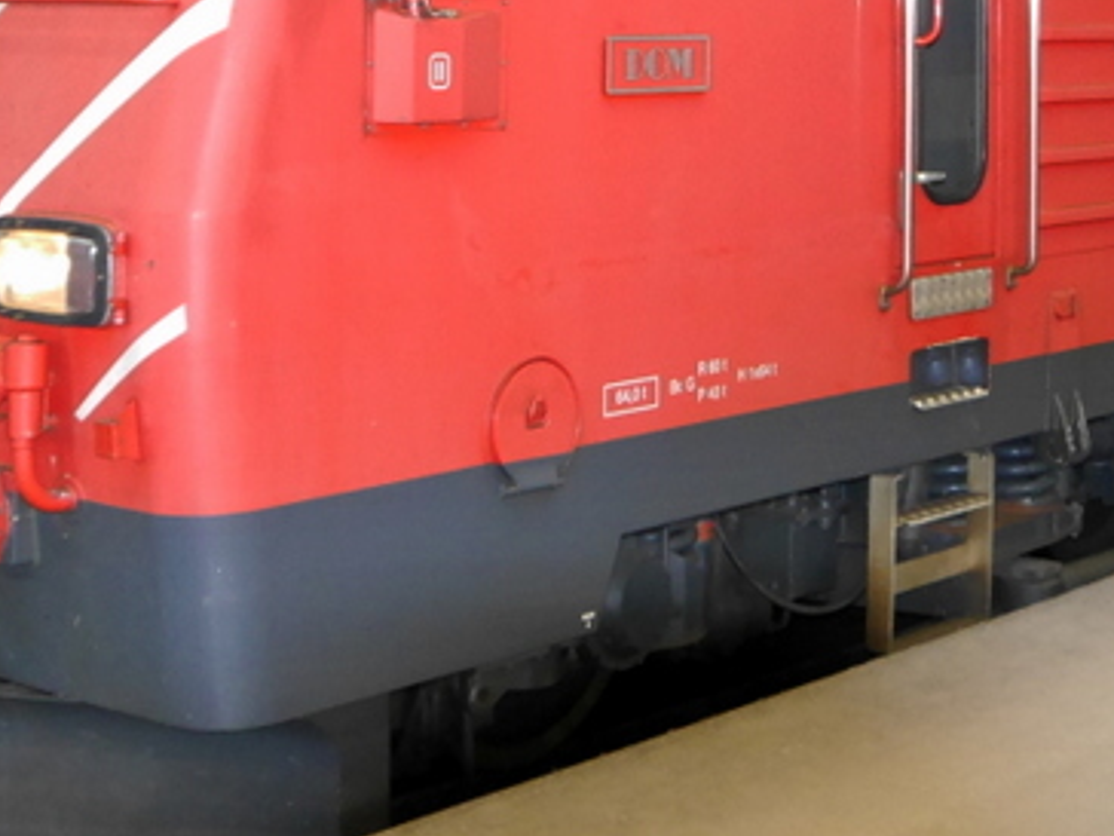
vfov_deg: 18.3
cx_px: 682
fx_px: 2478
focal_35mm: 77
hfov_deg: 25.3
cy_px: -138
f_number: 3.5
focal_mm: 14
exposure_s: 1/60
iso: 1250
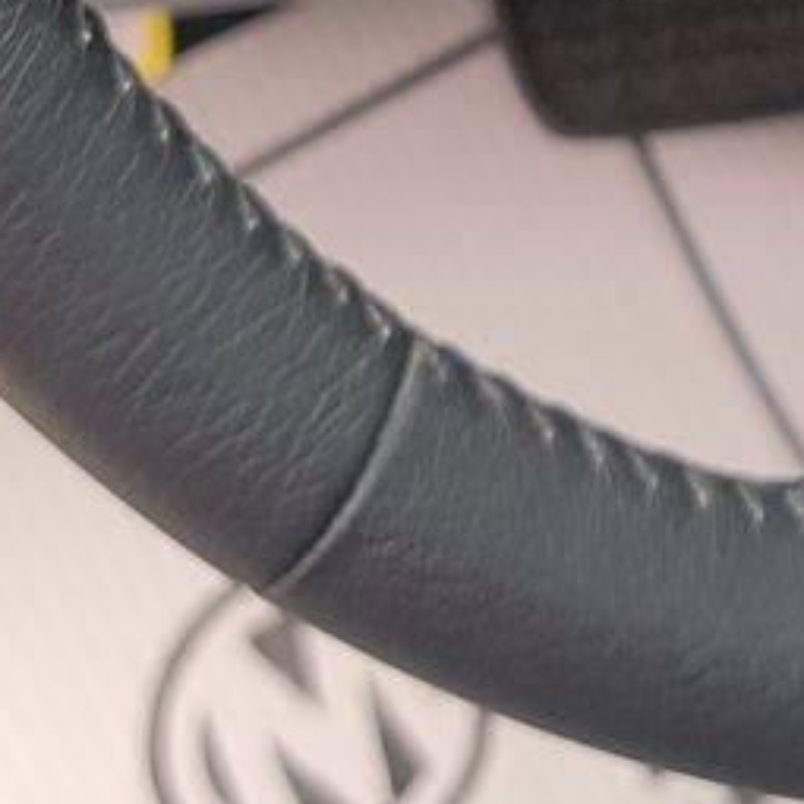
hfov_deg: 12.5
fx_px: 3495
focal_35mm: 133
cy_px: -804
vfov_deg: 11.8
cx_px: 1170
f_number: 1.8
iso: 60
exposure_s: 1/59
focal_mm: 6.7
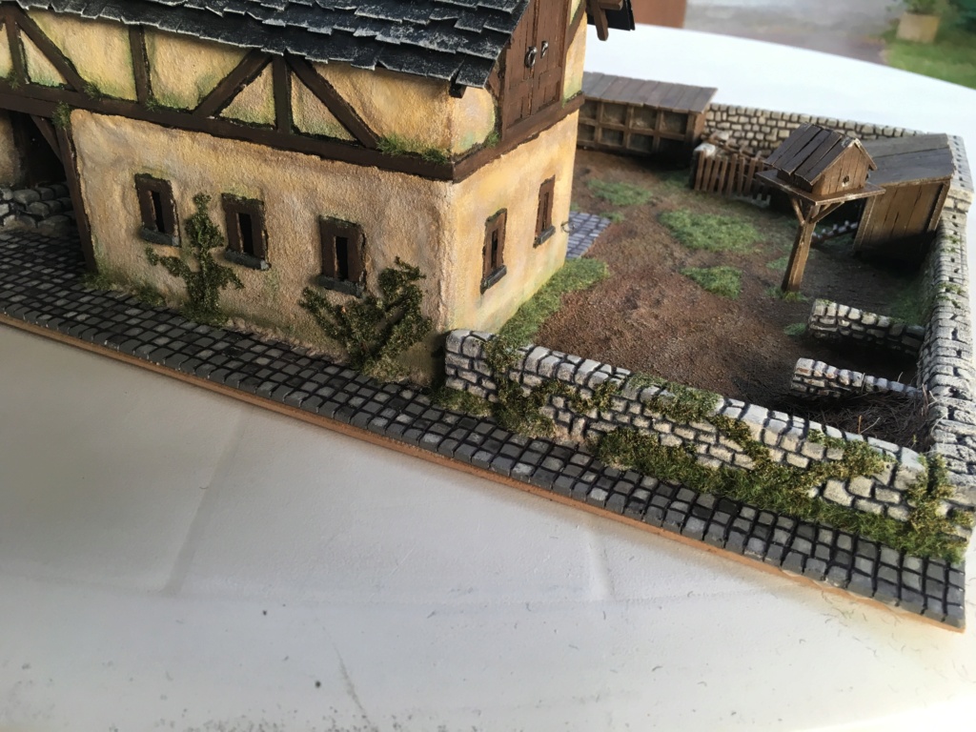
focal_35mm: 29
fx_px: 818
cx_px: 488
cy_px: 366
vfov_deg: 48.2
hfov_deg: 61.7
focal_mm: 4.15
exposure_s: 1/33
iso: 40
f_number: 2.2
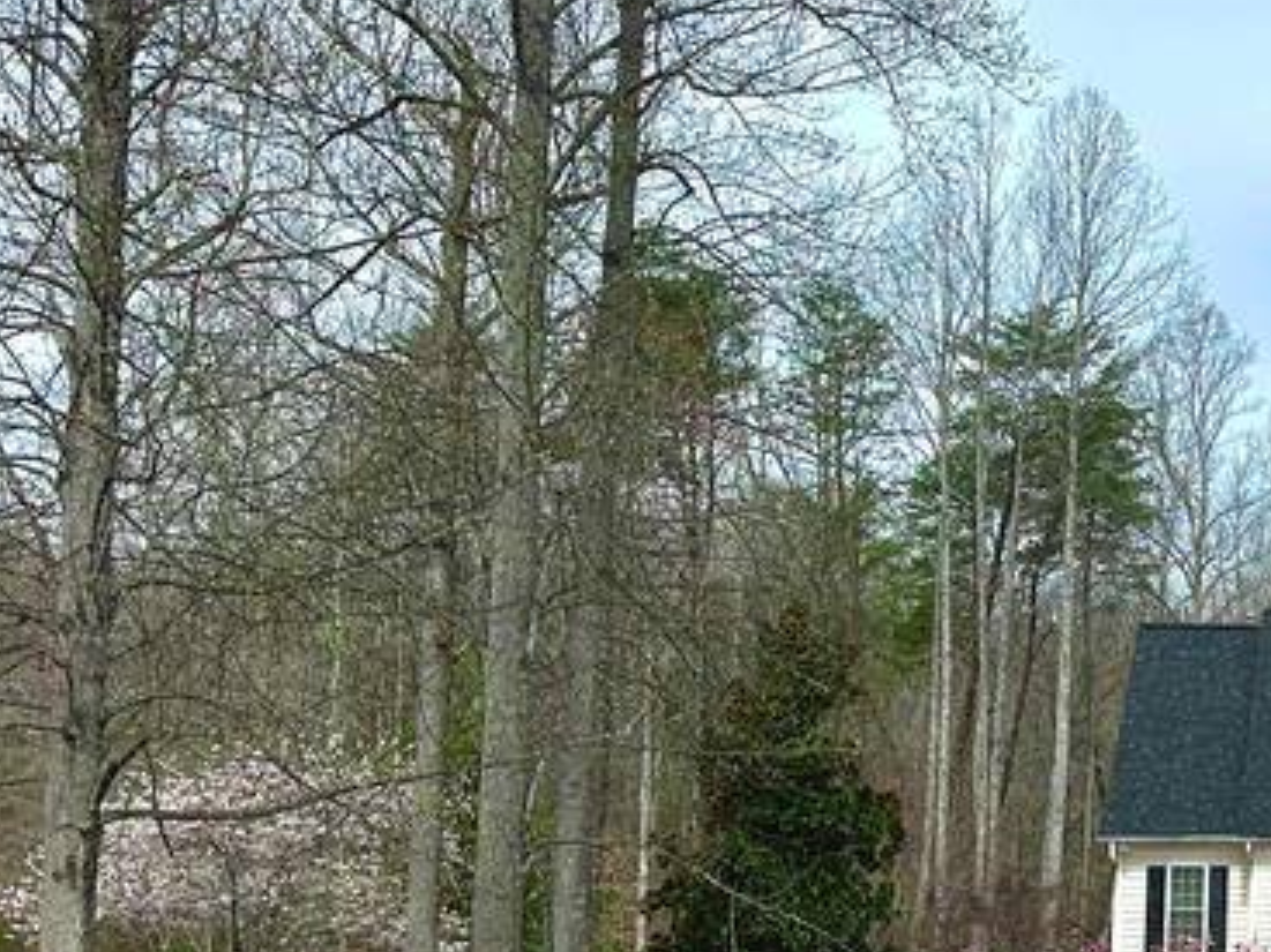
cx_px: 1635
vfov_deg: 21.9
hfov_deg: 25.2
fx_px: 2459
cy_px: 554
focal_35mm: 67
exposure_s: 1/7042
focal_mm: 6.86
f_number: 1.78
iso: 80
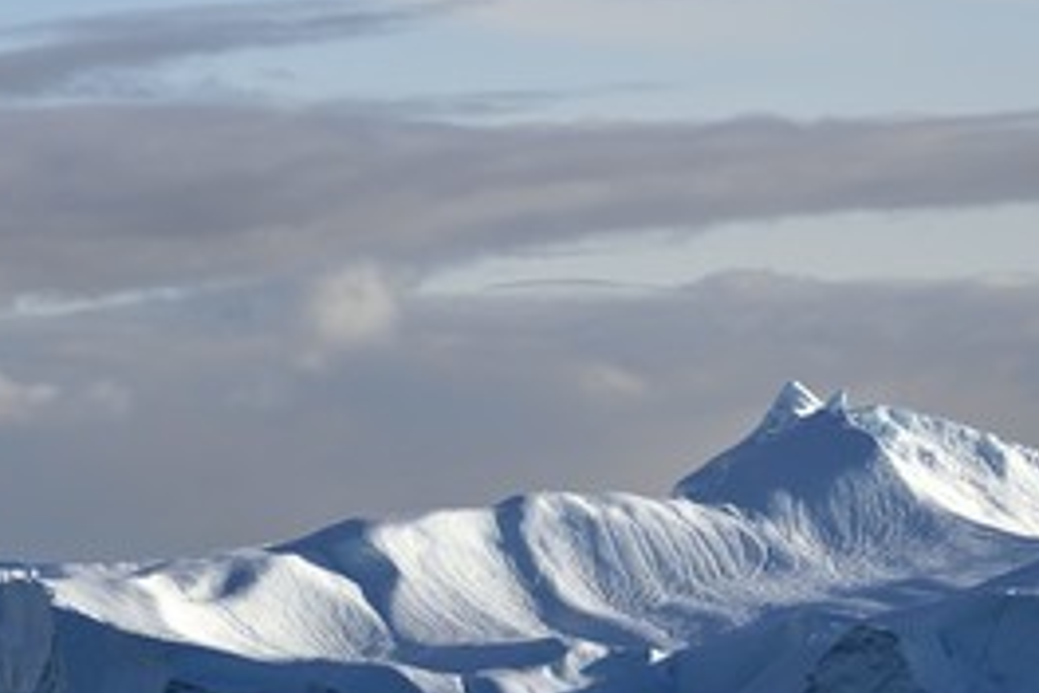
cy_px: 492
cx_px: 712
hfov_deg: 4.6
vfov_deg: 3.1
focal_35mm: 446
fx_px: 12871
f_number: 10
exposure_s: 1/640
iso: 200
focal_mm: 280
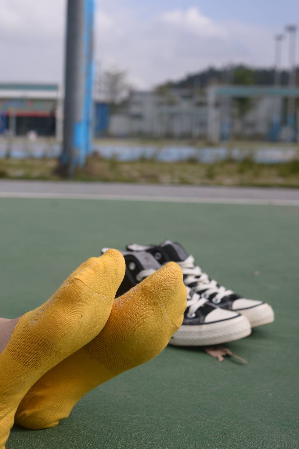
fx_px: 622
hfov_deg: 26.8
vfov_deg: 39.5
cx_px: 88
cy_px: 197
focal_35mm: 50
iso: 100
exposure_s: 1/800
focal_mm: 35
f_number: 6.3
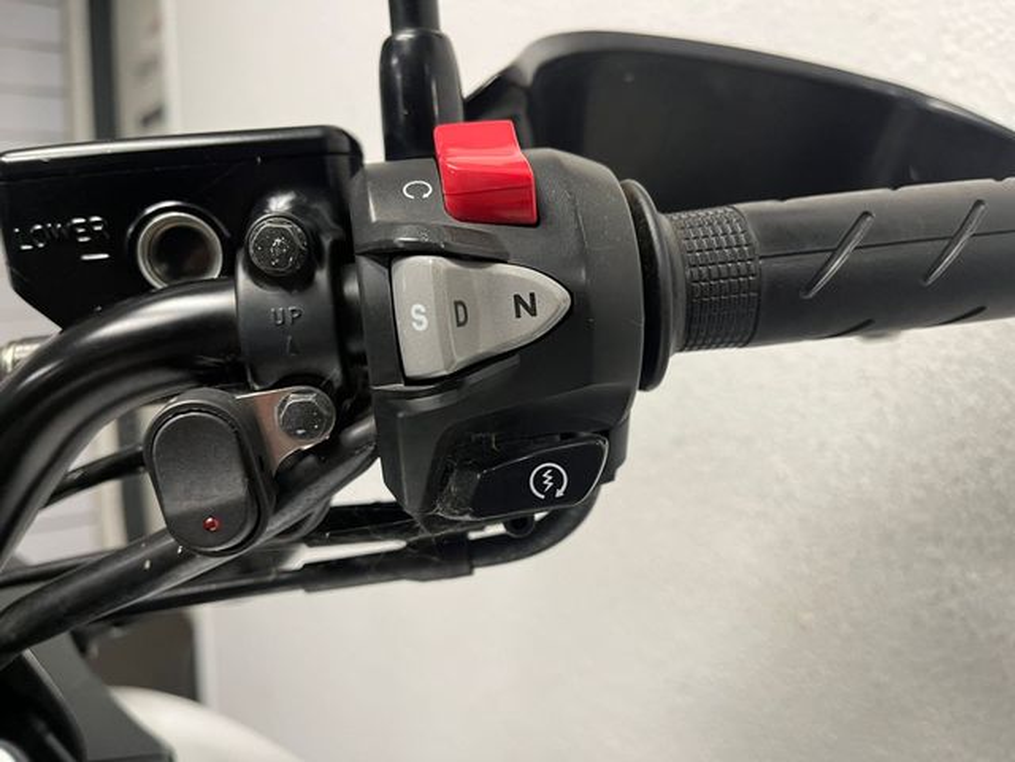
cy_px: 381
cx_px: 508
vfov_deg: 53.1
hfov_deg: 67.3
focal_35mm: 26
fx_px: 762
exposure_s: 1/50
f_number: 1.6
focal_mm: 5.1
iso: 100
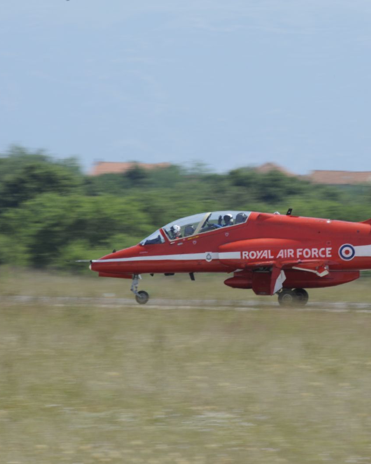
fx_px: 9693
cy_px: 232
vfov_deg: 2.7
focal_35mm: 706
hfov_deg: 2.2
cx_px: 245
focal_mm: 500
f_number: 22
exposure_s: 1/160
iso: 500
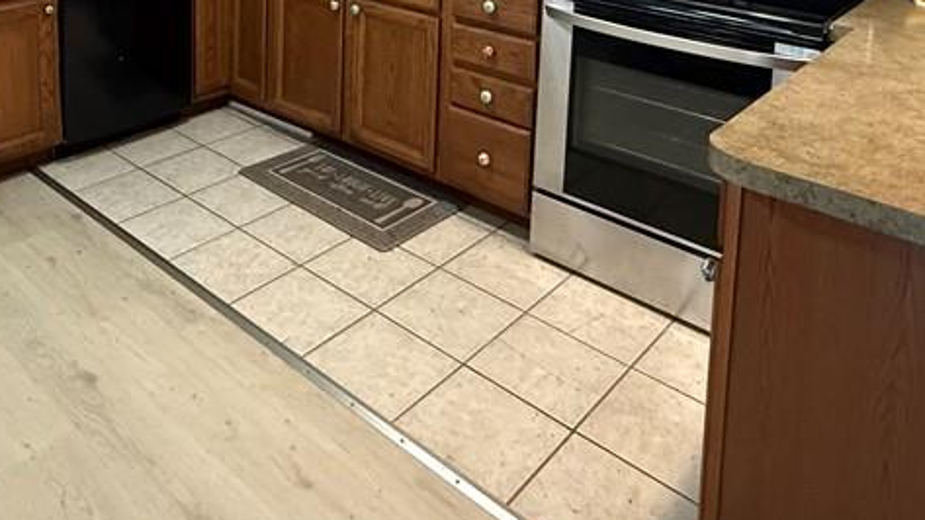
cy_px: -109
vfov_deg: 30.2
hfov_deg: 58.3
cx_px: 319
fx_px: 809
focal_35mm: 33
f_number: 2.2
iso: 800
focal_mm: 2.22
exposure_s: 1/60
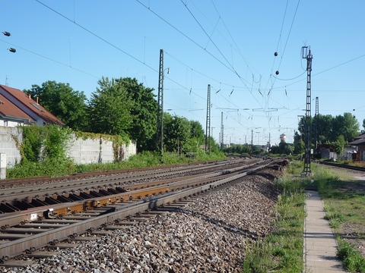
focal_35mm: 52
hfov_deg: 36.8
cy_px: 136
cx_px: 182
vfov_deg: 28.0
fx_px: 548
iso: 100
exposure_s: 1/400
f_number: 5
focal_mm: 6.5
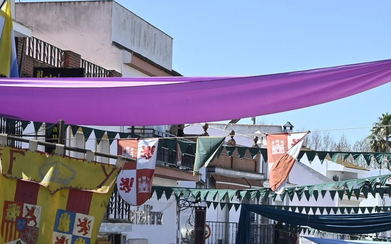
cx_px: 213
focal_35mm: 129
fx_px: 1374
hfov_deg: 16.2
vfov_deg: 10.1
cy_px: 203
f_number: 6.3
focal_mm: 30
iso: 100
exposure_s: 1/400
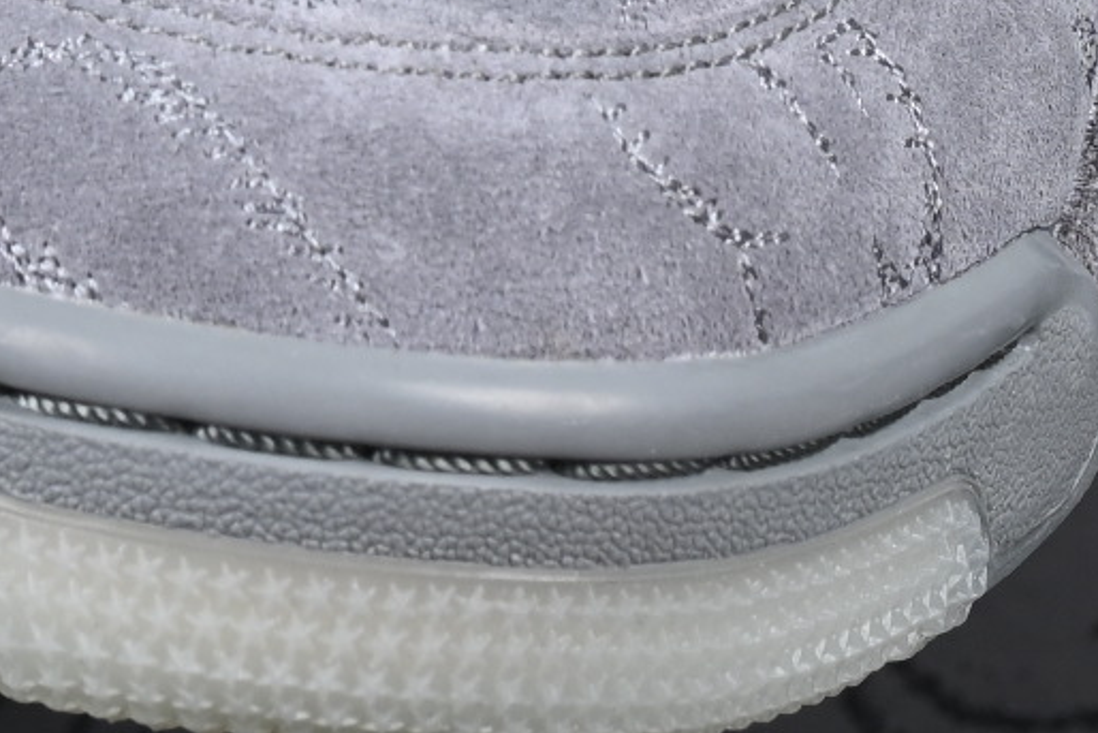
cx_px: -498
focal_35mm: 406
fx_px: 12386
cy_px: -462
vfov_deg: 3.4
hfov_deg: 5.0
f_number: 7.1
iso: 160
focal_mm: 50
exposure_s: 1/80
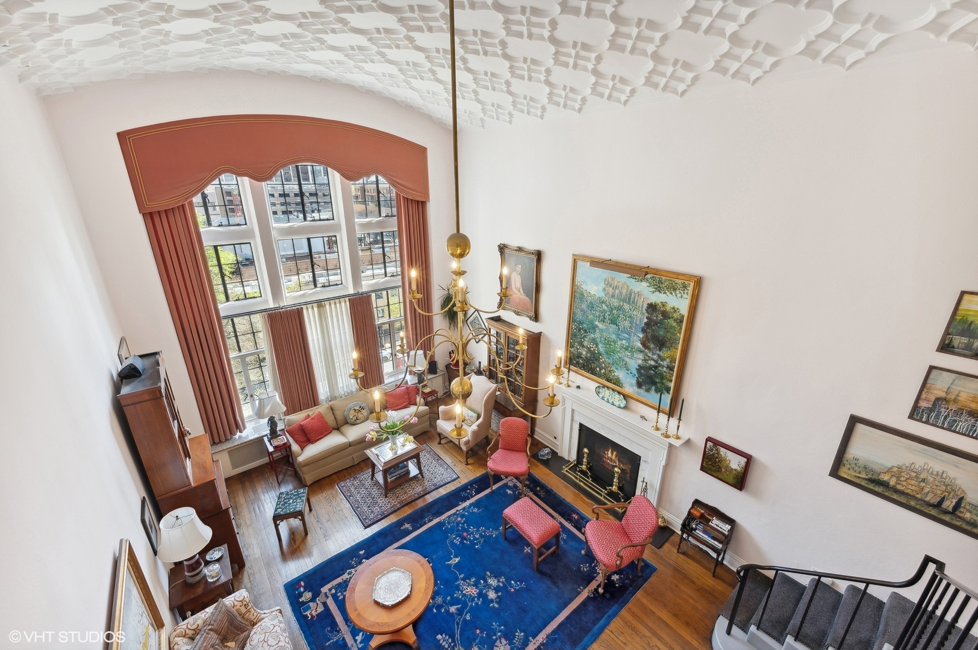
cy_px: 325
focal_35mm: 14
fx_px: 380
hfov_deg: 104.3
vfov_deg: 81.1
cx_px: 489
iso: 100
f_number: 10
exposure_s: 1/10
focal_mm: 14
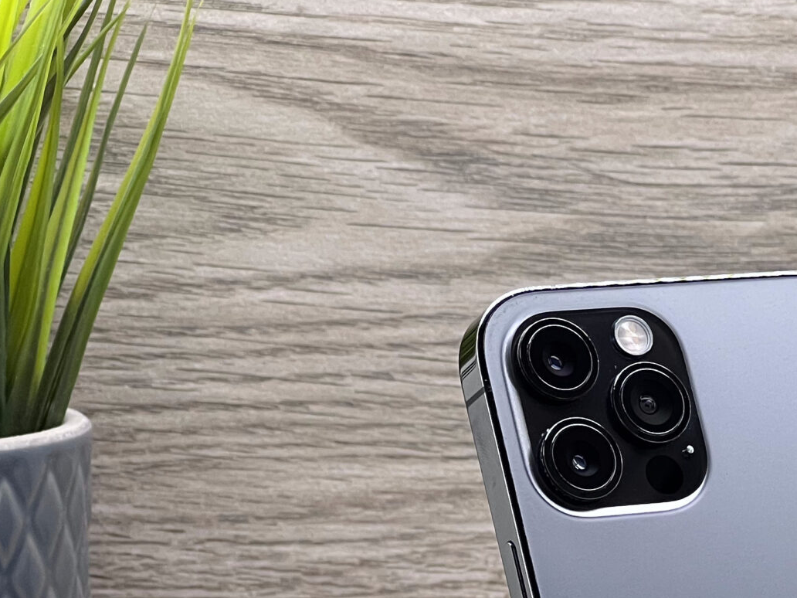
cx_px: 792
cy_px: 651
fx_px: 4398
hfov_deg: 10.3
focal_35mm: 191
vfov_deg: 7.7
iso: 100
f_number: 2.8
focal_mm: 9
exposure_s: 1/100
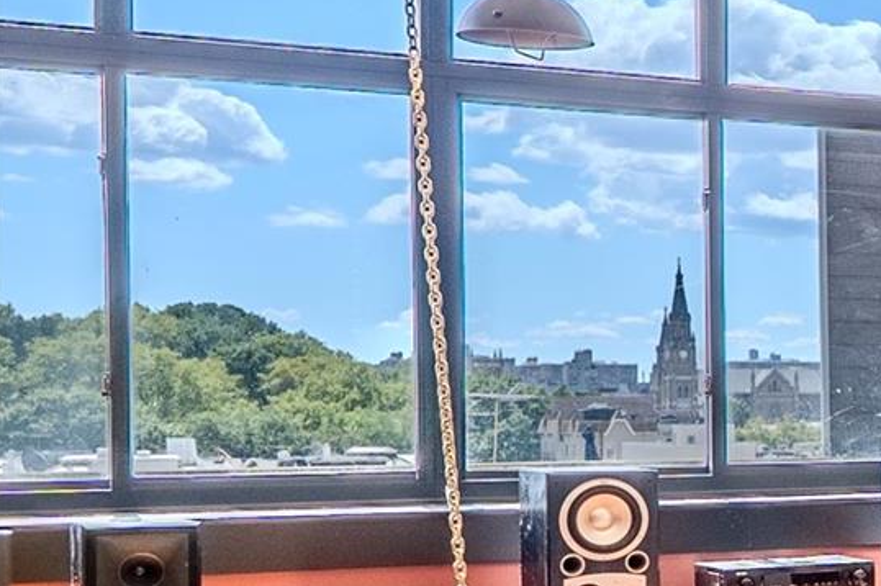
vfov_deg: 16.9
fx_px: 1957
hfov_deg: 18.5
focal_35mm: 80
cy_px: 453
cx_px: 1672
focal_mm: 14
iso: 160
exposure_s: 1/4000
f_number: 4
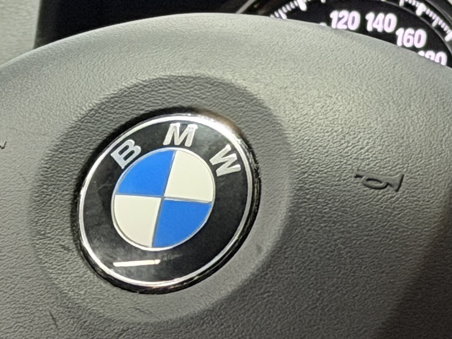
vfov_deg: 5.6
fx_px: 3421
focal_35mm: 262
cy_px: 384
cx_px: 78
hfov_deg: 7.5
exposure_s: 1/29
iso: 800
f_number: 1.78
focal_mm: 6.76
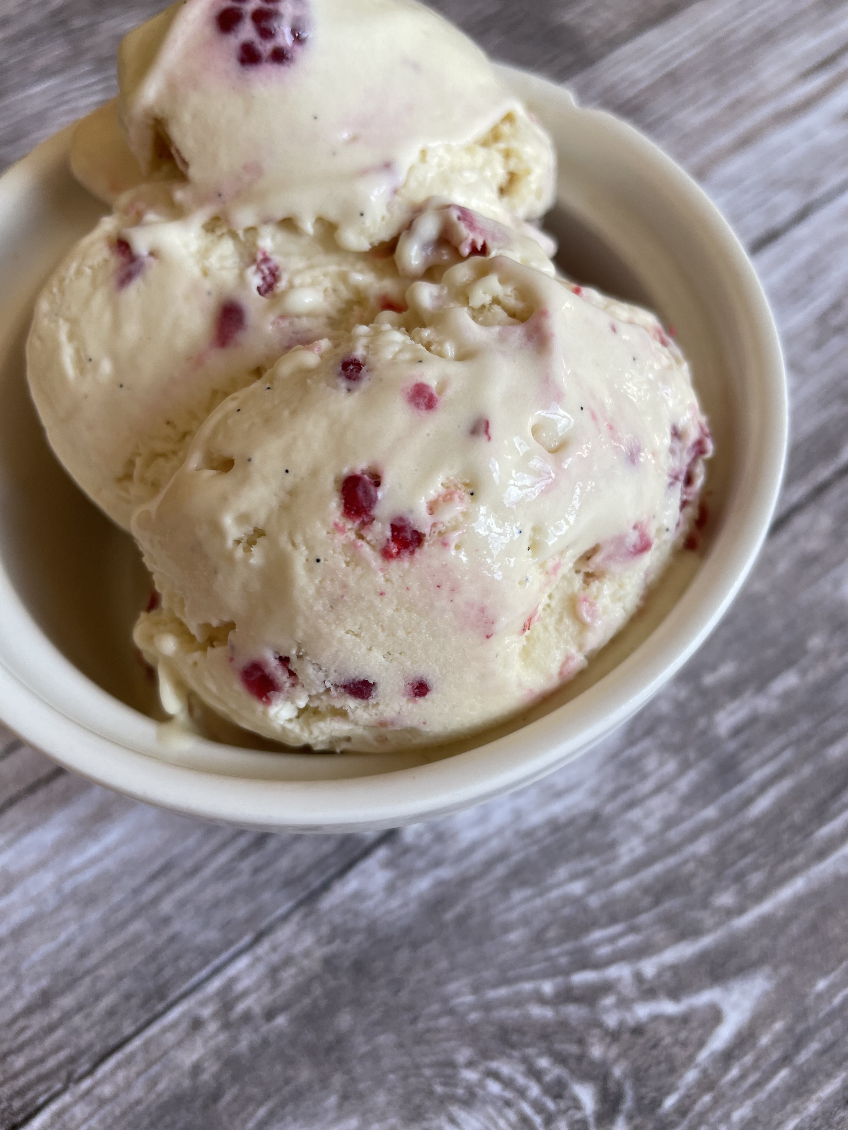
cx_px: 424
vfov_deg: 67.3
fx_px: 849
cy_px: 565
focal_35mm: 26
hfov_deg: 53.1
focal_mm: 4.2
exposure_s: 1/221
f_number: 1.6
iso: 40
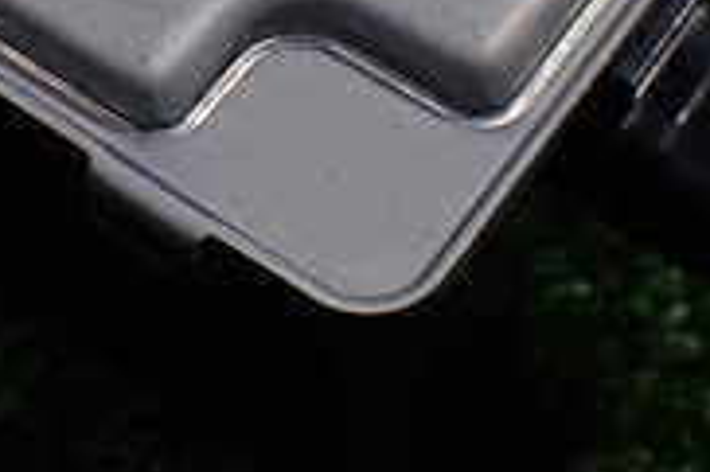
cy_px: -179
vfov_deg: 12.7
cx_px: 144
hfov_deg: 19.6
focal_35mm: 103
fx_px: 2030
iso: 320
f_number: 2.3
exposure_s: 1/125
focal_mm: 5.4
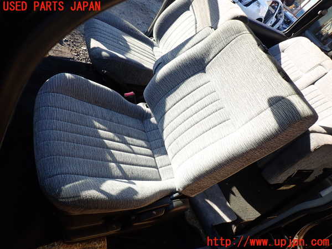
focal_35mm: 25
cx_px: 166
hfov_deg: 69.4
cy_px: 124
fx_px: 240
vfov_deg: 54.9
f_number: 2.8
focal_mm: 4.5
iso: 100
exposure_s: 1/200
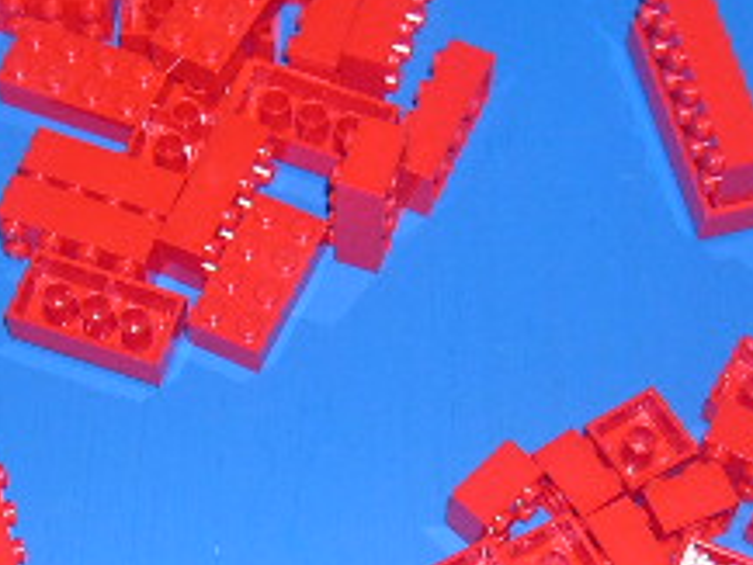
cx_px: 253
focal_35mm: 112
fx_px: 2438
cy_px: 568
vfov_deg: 13.1
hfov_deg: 17.5
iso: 100
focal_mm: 8
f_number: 2.8
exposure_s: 1/60
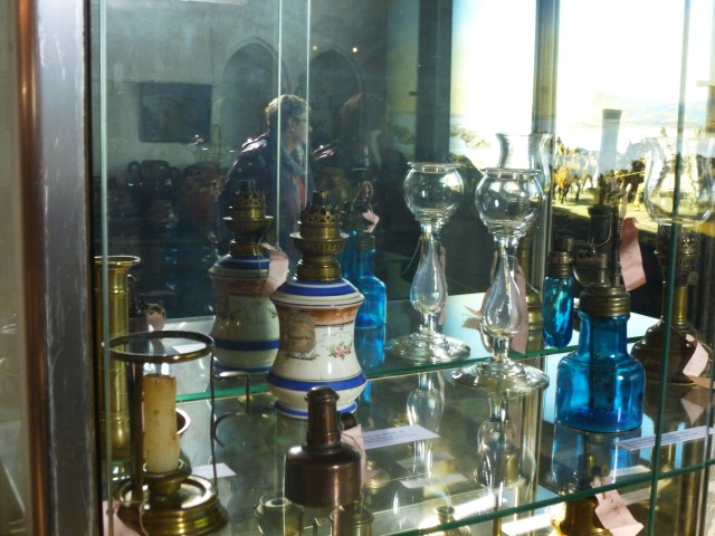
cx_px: 358
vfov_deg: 32.2
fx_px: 929
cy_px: 268
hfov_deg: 42.1
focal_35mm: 45
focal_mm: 8
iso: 400
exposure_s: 1/20
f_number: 3.9
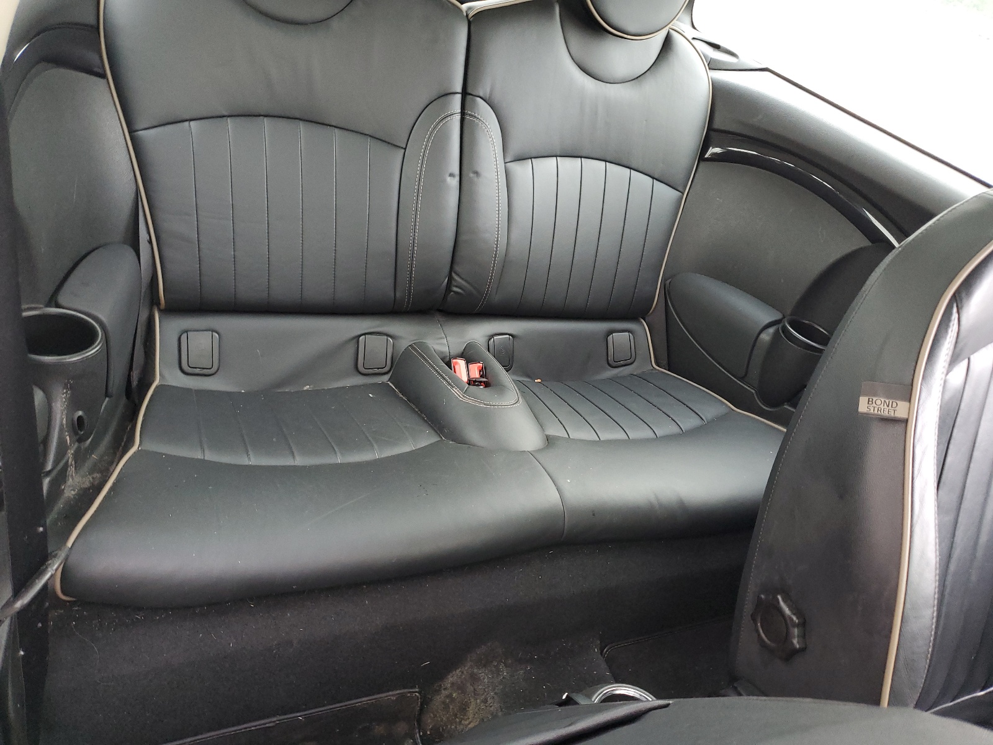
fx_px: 746
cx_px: 496
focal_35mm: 26
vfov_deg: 53.1
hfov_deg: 67.3
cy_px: 372
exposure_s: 1/60.2
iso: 136
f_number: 1.5
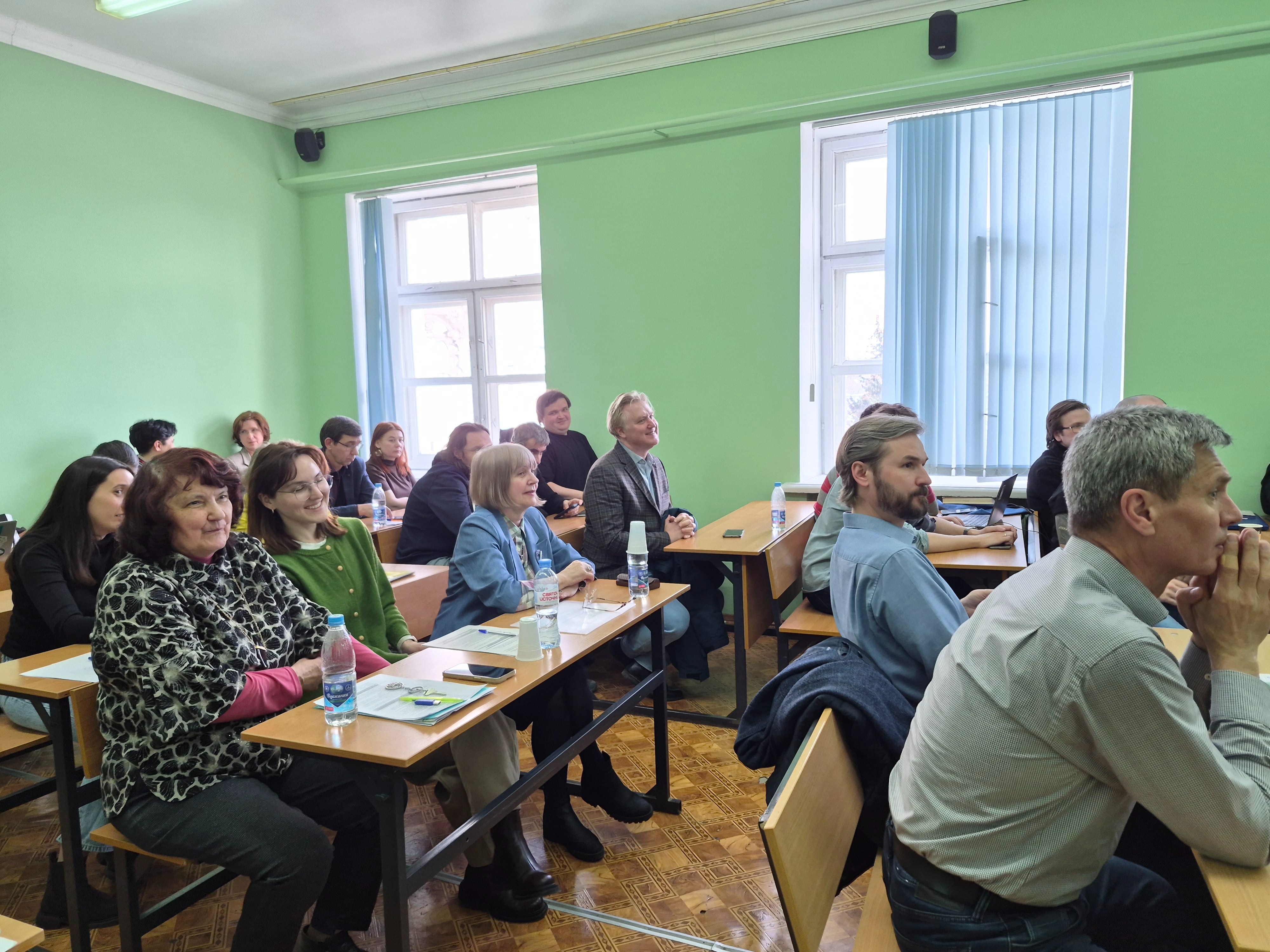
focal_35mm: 23
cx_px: 635
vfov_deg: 58.9
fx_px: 844
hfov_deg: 73.9
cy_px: 476
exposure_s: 1/100
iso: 80
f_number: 1.8
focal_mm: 5.4
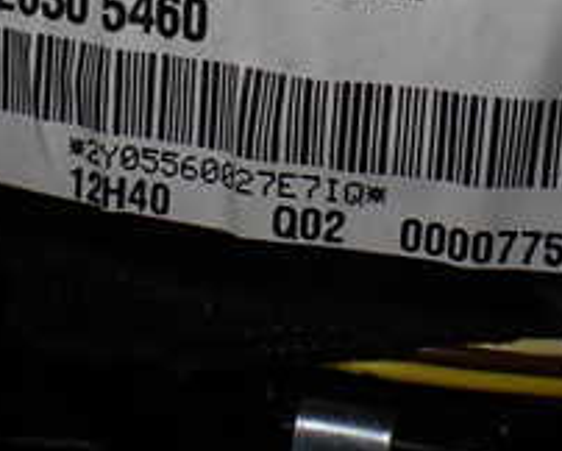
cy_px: 39
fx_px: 1448
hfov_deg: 22.0
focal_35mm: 87
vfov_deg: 17.4
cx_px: 300
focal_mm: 5.4
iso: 100
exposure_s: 1/200
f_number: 2.3
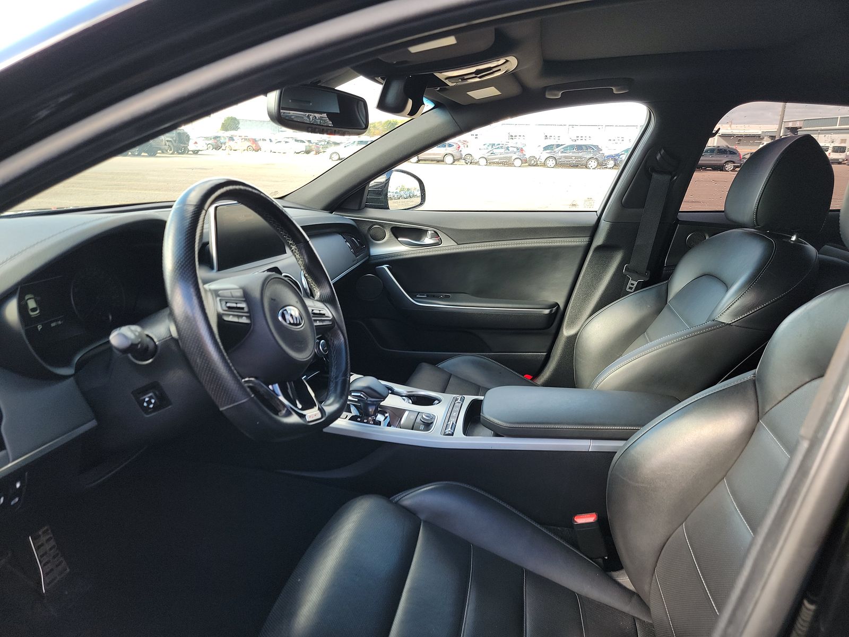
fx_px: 589
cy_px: 318
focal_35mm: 24
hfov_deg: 71.6
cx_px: 424
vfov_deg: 56.8
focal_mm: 6.7
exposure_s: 1/59
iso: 60
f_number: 1.8
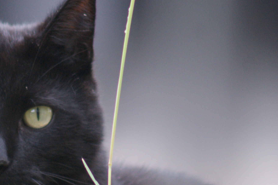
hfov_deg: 1.8
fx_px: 8681
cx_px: 29
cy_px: 111
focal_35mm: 1125
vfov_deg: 1.2
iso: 400
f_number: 5.6
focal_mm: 300
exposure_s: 1/125
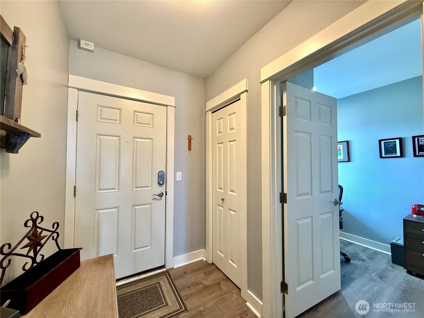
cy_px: 159
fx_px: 171
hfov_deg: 102.1
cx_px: 212
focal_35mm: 14
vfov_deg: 85.7
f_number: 2.2
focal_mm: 2.22
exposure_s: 1/120
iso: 400
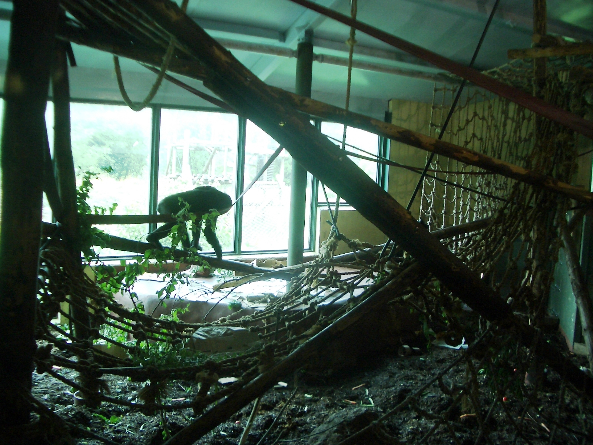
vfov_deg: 40.7
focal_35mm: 35
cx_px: 296
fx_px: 600
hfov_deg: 52.6
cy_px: 222
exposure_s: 1/40
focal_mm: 5.8
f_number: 2.6
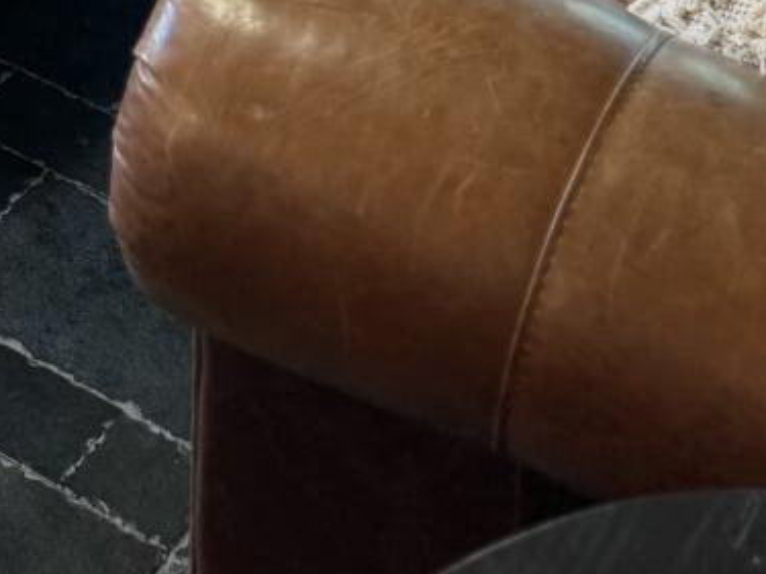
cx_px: -241
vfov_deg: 9.2
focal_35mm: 128
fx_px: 2832
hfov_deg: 14.7
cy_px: -1177
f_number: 1.78
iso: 200
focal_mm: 6.76
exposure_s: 1/60
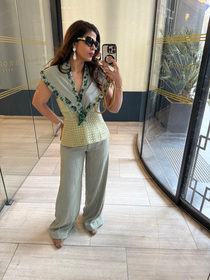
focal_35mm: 24
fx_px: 194
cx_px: 105
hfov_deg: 56.8
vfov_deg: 71.6
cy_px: 140
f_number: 1.78
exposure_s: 1/62
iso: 160
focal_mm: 6.76
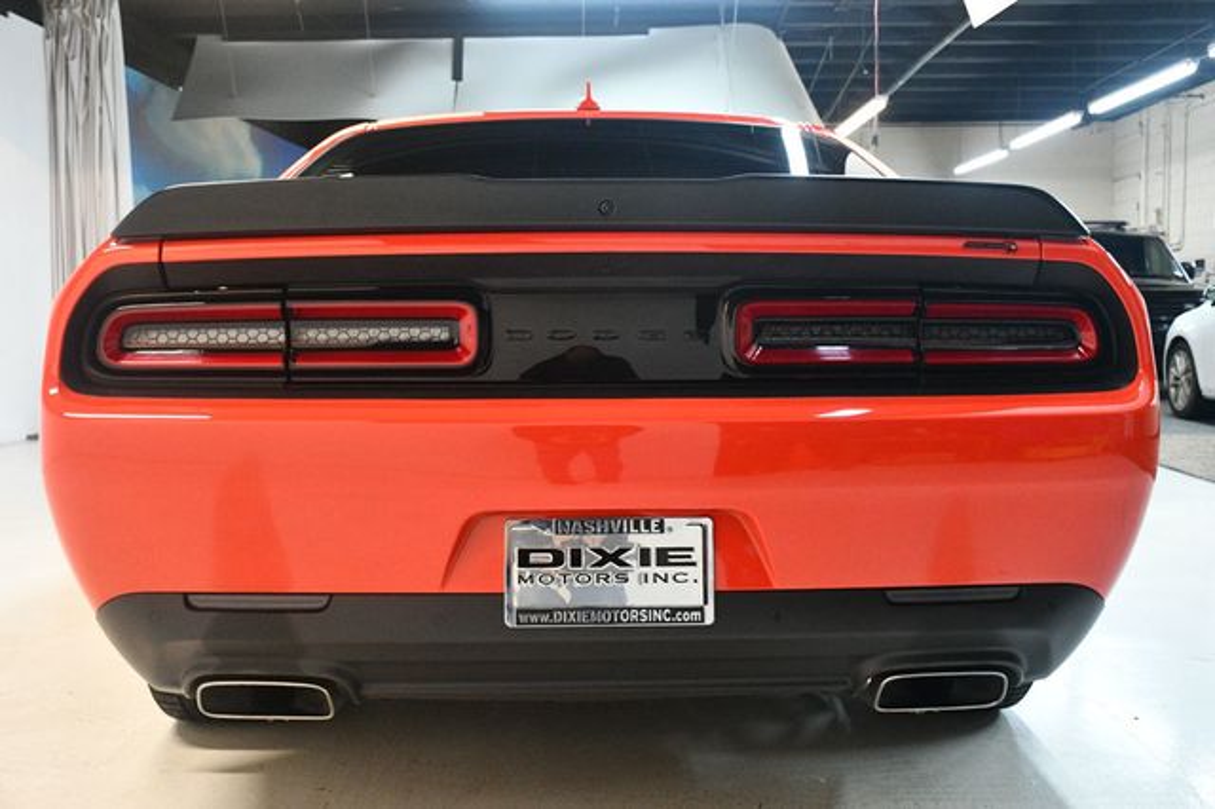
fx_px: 1316
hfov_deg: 49.6
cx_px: 608
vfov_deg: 34.2
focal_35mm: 39
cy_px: 404
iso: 3200
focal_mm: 26
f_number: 3.8
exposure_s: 1/125
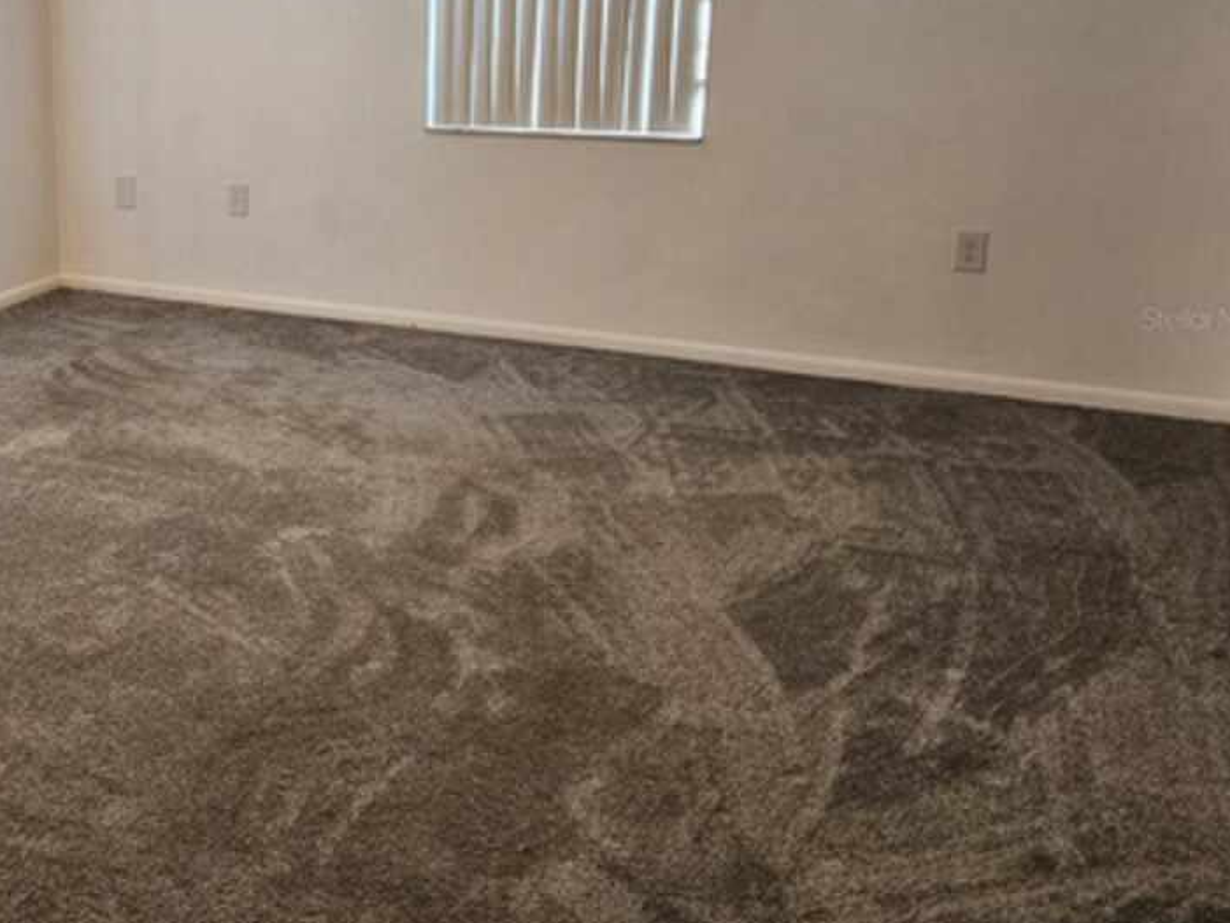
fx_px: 1493
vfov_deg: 34.1
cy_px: 318
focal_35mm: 42
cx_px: 151
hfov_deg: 41.6
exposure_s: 1/120
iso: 160
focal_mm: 5.4
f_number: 1.8
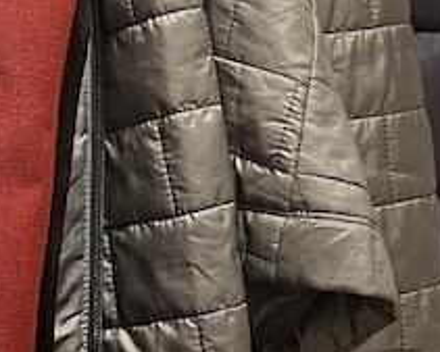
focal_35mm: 154
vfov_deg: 9.3
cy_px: -373
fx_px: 2006
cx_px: -217
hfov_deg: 12.0
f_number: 1.6
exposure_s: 1/60
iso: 400
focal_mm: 5.1
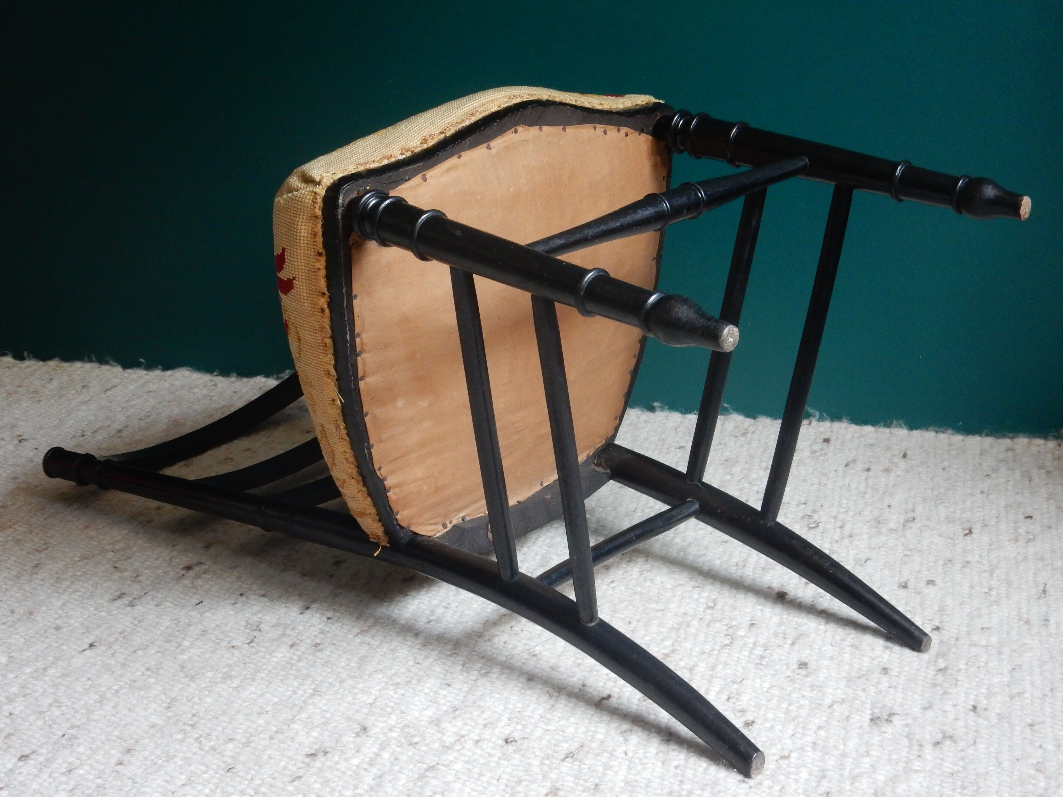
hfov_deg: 32.2
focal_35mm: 60
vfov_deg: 24.4
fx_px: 1843
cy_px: 398
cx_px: 532
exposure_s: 1/15
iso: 400
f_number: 4.5
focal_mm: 10.7
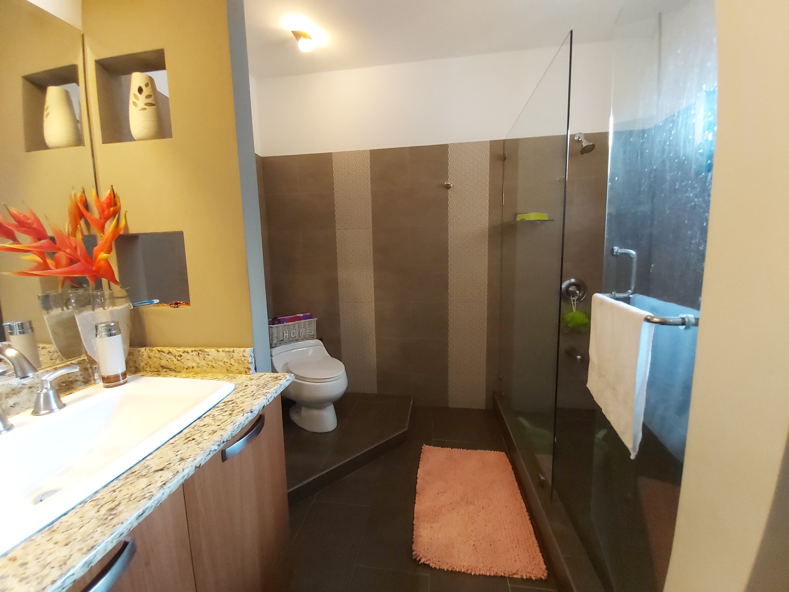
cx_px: 394
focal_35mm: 12
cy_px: 296
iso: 200
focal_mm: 1.42
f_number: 2.2
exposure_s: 1/24
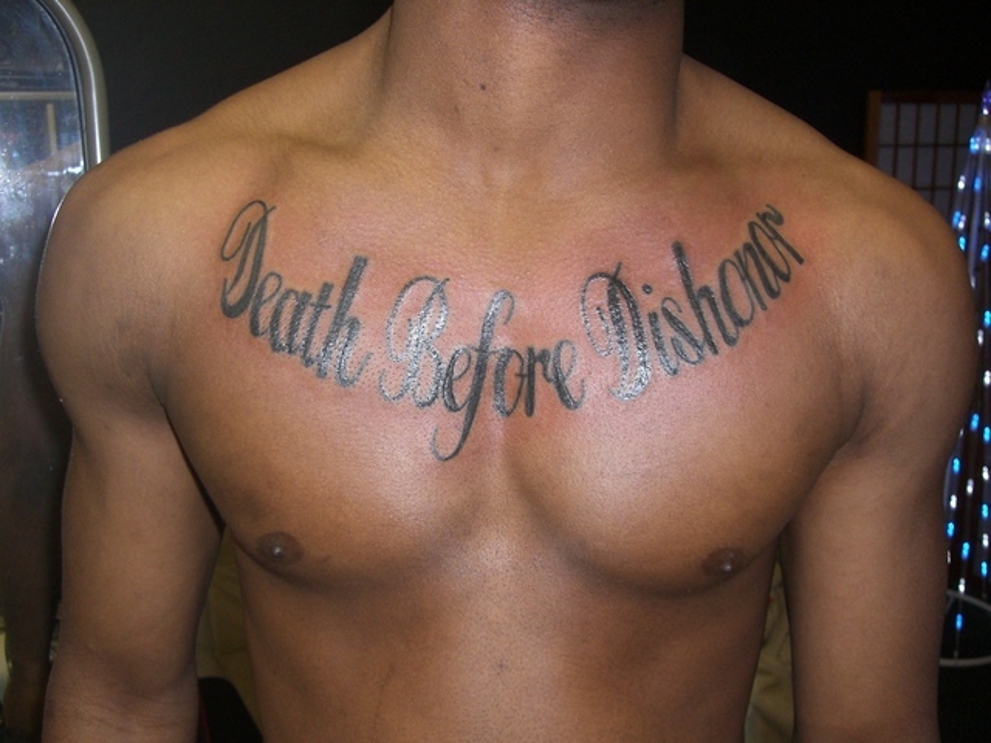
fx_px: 1088
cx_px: 496
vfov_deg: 37.7
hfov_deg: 49.0
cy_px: 372
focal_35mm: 38
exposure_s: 1/60
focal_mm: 6.2
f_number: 2.7
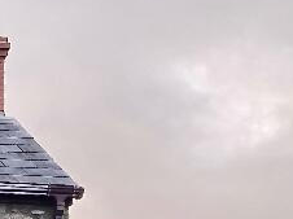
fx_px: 998
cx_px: -126
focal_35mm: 118
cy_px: 459
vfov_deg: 11.2
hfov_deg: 15.6
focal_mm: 4.25
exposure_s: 1/122
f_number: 1.8
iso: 125
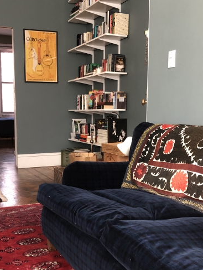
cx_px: 70
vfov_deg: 43.8
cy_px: 146
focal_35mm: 43
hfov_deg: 33.4
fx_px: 336
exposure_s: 1/15
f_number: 1.8
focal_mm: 3.99
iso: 64
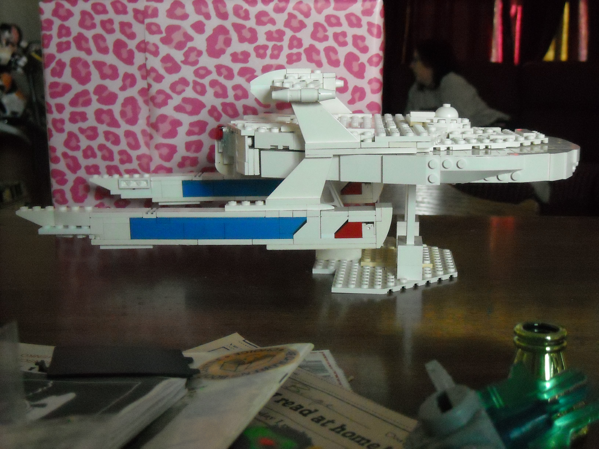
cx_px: 300
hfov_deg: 35.5
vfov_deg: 27.0
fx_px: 934
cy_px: 224
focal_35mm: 54
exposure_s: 1/35
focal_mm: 8.85
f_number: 3.3
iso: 800
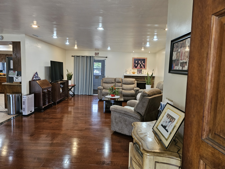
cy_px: 84
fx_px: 156
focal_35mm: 24
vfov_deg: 56.8
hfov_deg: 71.6
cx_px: 112
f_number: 1.8
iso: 400
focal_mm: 5
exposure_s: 1/120
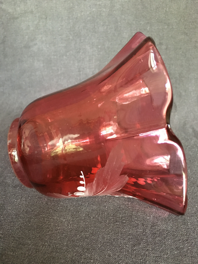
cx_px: 99
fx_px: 221
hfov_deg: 48.2
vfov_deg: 61.7
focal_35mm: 29
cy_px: 132
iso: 320
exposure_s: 1/17
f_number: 2.2
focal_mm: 4.15
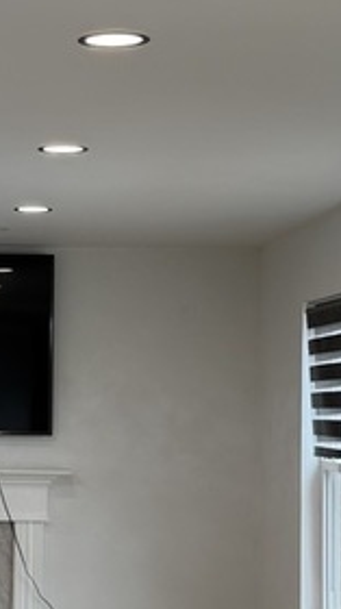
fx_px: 1627
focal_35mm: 101
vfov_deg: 21.1
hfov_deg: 11.7
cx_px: -83
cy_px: 361
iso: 80
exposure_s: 1/193
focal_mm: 6.76
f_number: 1.78
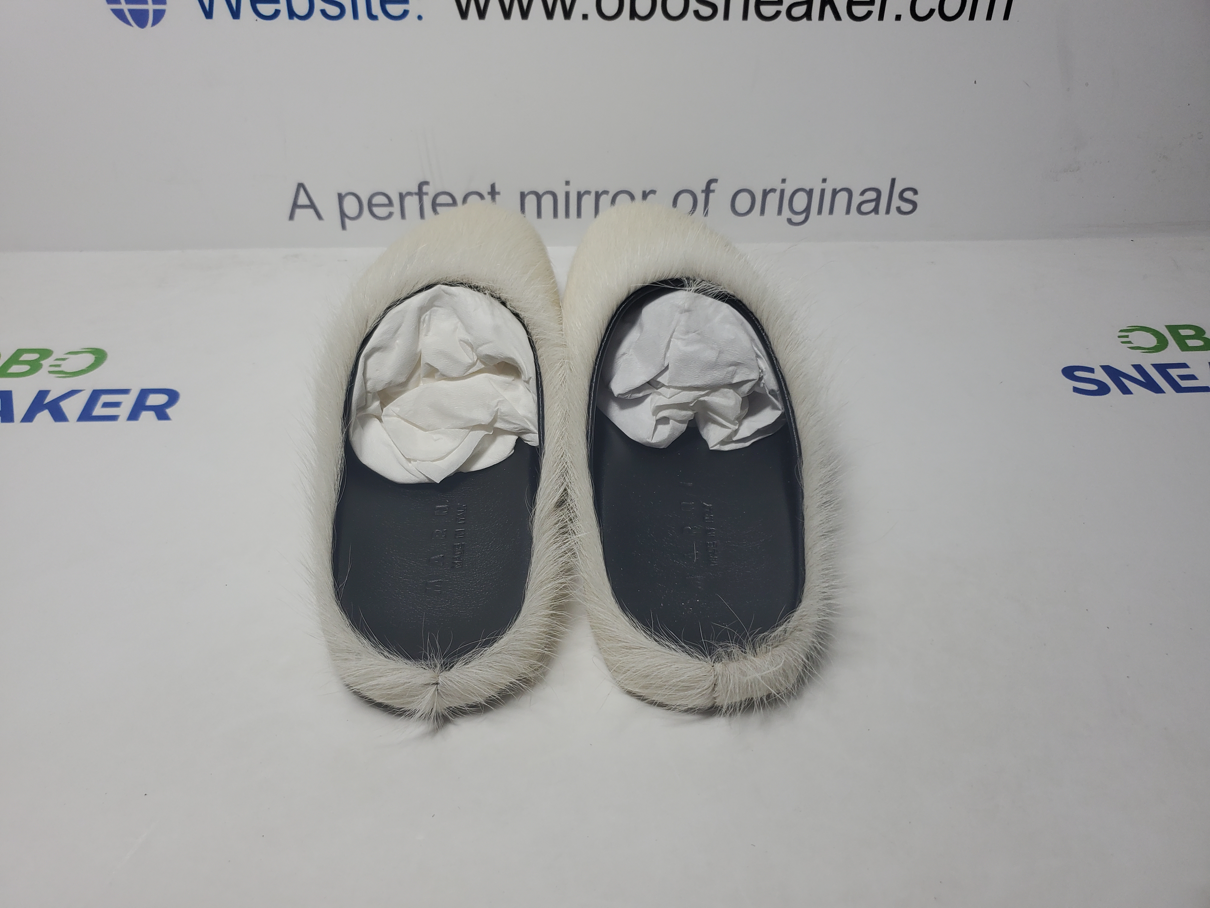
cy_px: 454
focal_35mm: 26
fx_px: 909
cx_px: 605
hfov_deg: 67.3
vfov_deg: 53.1
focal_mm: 4.3
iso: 50
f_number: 1.5
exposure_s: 1/732
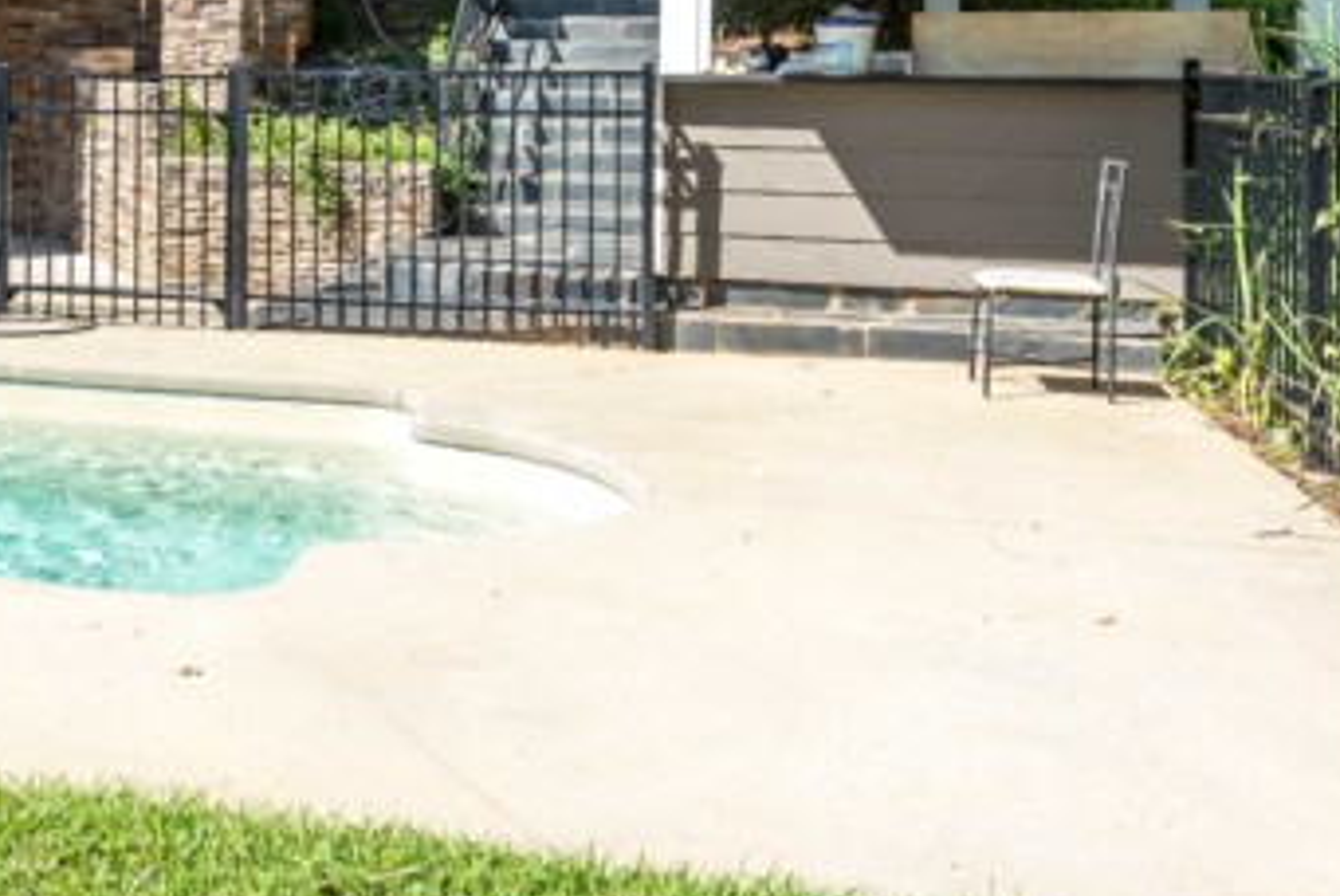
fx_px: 1900
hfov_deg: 34.0
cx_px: -118
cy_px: 33
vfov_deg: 25.4
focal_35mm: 51
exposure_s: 1/160
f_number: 13
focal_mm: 17
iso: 250
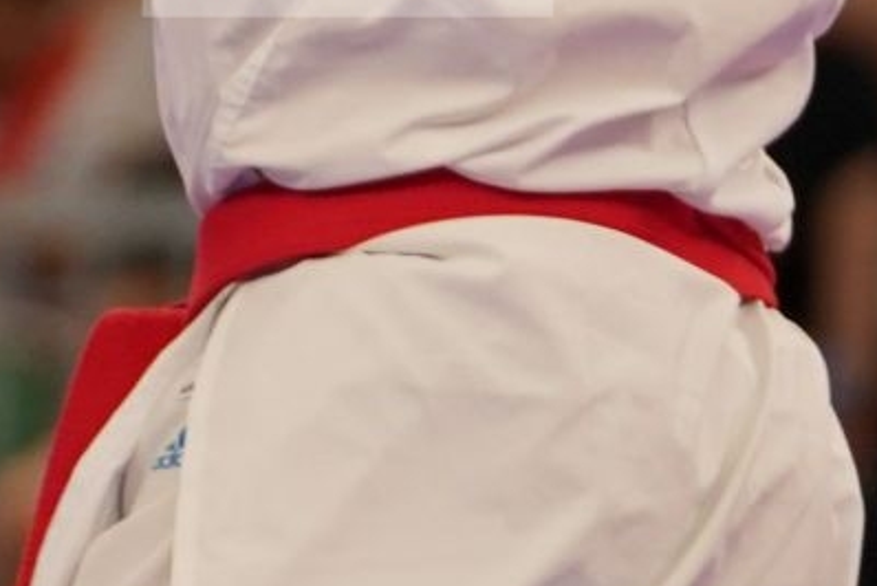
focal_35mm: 1071
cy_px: -183
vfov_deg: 1.3
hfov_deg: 1.9
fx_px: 26109
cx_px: -399
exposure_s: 1/1000
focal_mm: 158
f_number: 2.8
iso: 1600
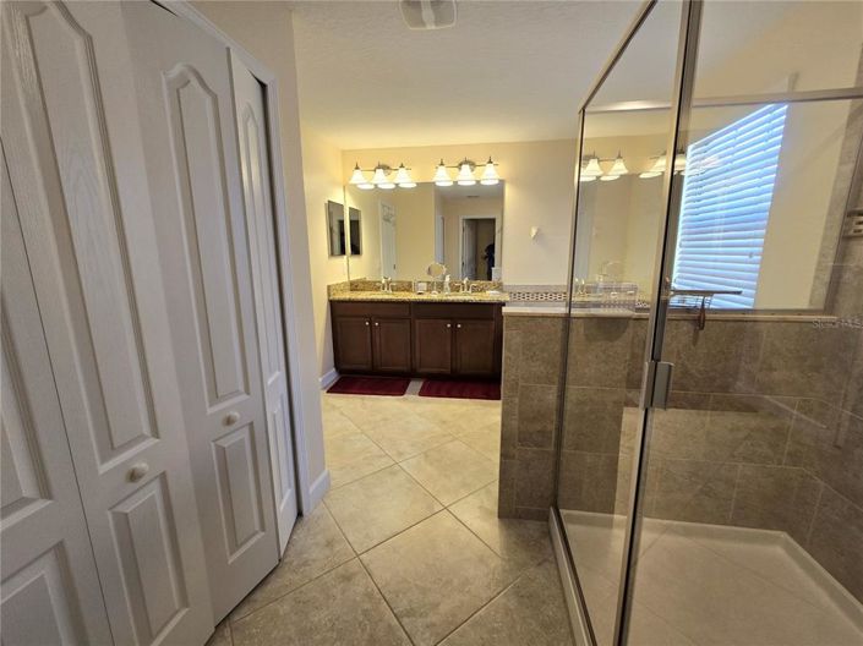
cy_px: 323
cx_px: 432
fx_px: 324
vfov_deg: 89.9
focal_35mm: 13
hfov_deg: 106.2
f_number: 2.2
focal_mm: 2.2
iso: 100
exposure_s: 1/60
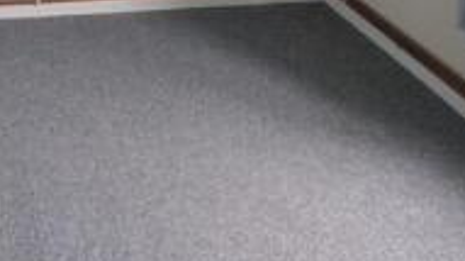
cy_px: -189
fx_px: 665
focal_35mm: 54
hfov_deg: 36.7
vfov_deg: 18.2
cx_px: 72
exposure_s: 1/60
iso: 400
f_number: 3.5
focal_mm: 10
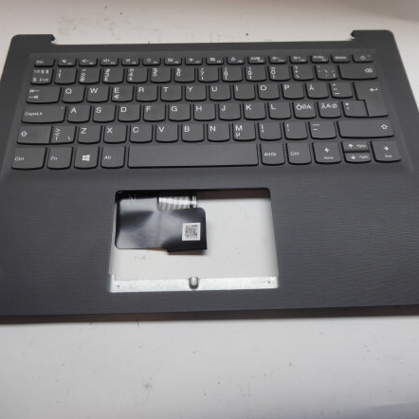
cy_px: 209
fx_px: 411
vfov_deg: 54.0
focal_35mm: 30
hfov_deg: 54.0
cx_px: 205
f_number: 3.3
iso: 80
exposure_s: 1/60
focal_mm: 4.3
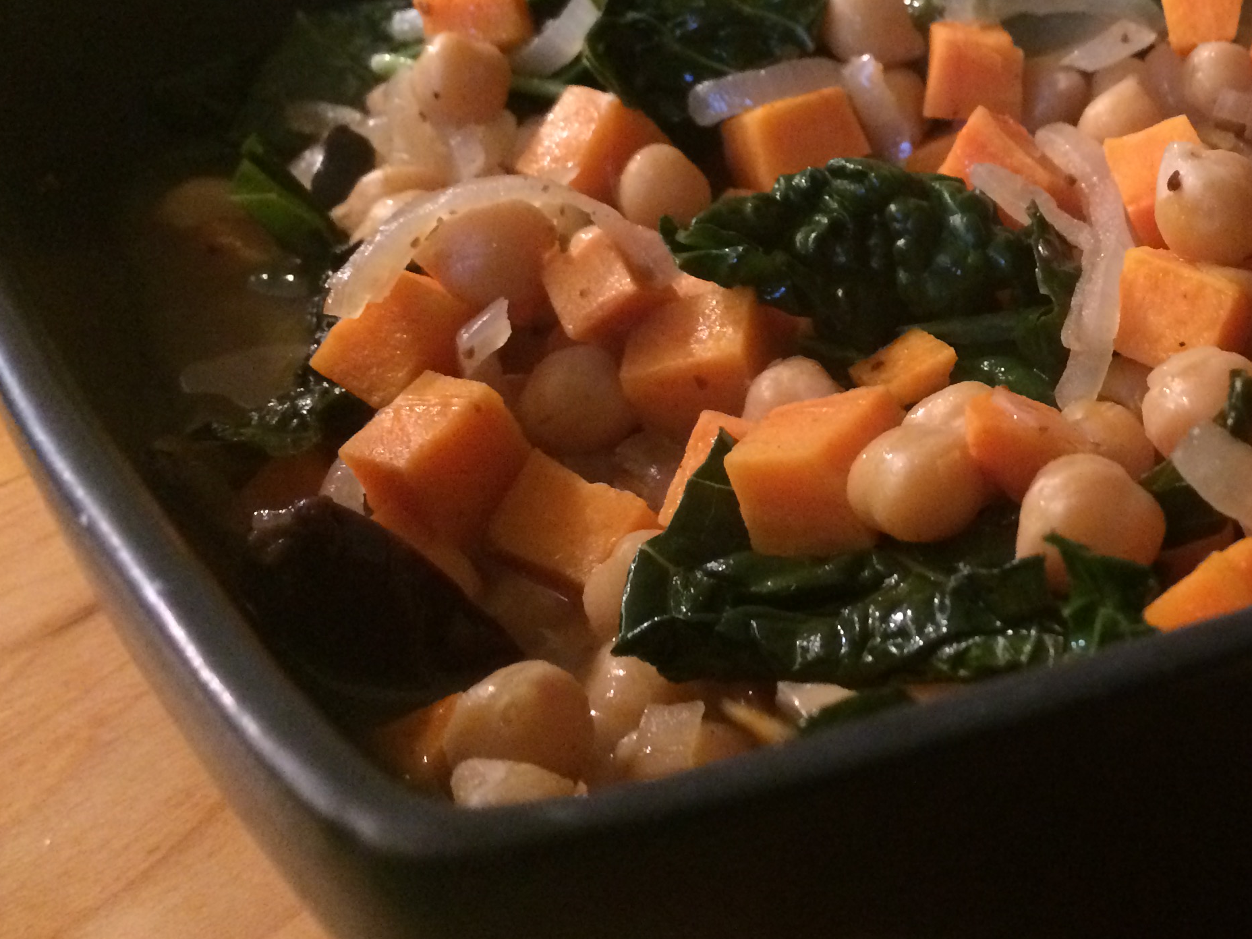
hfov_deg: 36.1
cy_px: 241
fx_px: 1845
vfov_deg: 28.2
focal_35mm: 51
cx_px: 1019
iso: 400
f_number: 2.2
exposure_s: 1/15
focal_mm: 4.15
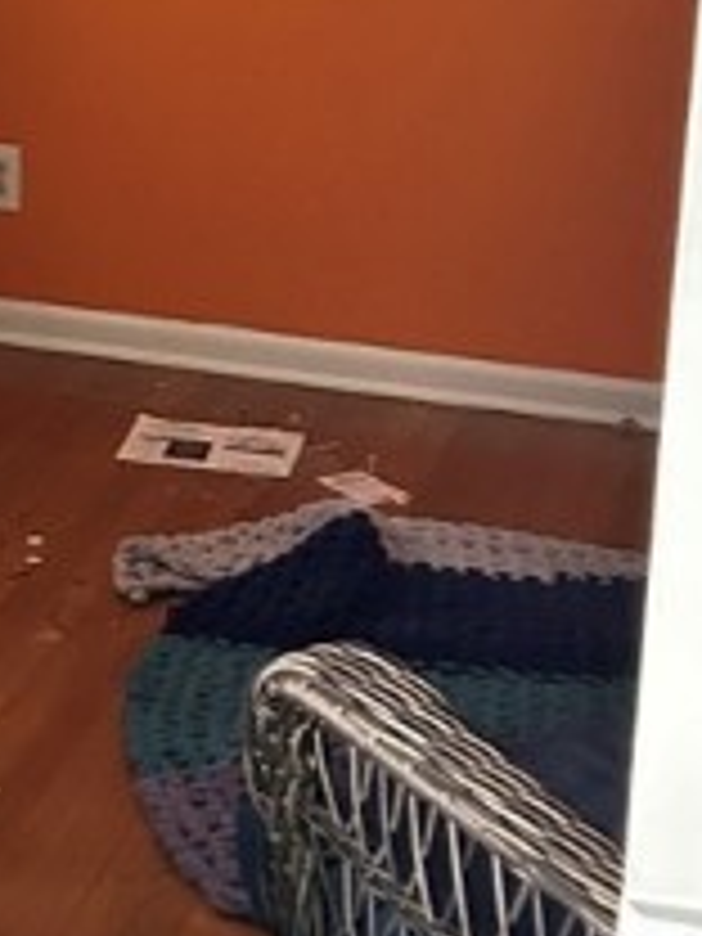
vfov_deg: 20.2
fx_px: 2596
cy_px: 184
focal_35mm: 96
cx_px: -108
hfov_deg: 14.9
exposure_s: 1/40
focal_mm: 5.7
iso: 640
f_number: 1.5
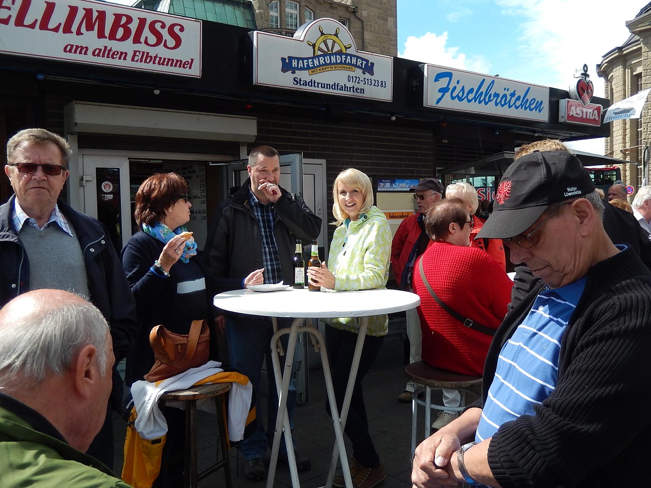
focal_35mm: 32
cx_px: 326
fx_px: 602
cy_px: 244
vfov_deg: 44.2
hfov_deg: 56.8
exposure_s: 1/800
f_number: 3.8
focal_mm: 5.7
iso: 125
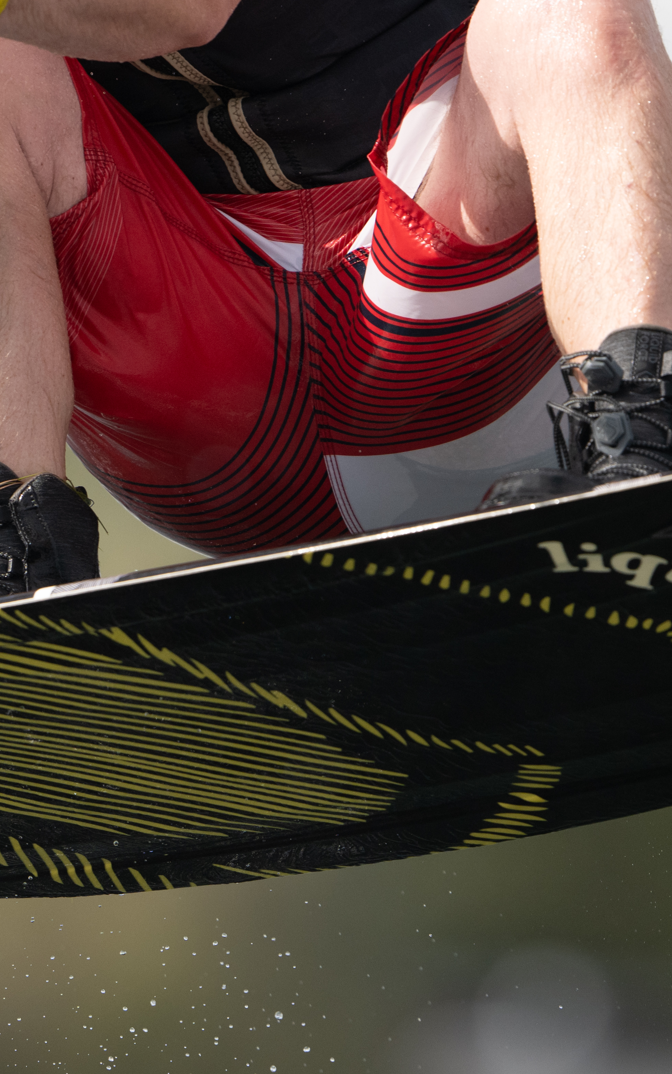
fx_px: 31499
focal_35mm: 1075
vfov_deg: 2.0
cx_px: -154
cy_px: 404
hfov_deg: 1.2
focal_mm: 400
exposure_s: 1/3200
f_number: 4
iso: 320
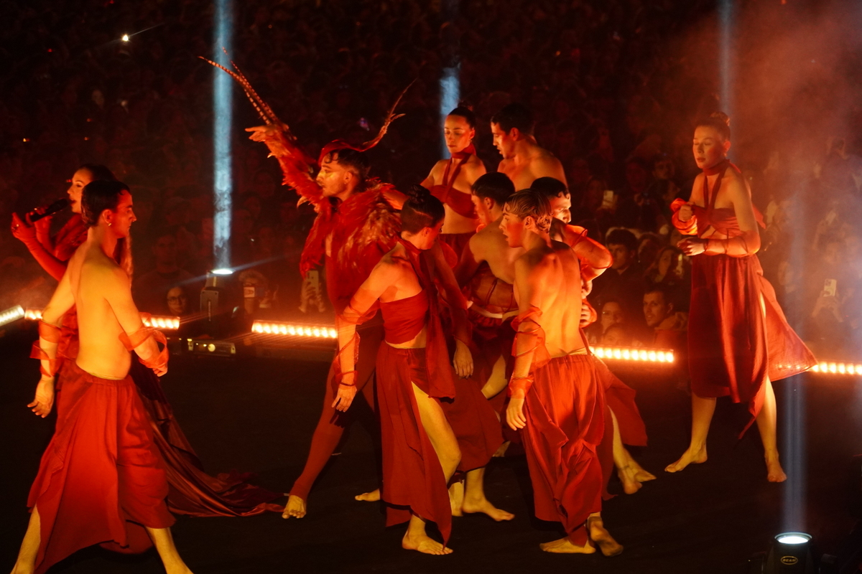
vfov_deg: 10.8
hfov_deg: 16.1
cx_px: 431
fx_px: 3053
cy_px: 287
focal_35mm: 128
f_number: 4
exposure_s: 1/160
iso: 2000
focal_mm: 85
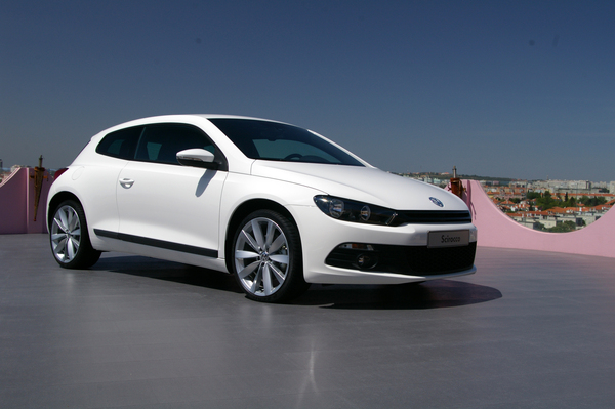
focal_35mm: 42
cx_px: 308
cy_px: 204
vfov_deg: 31.8
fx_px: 717
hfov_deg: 46.4
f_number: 11
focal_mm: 28
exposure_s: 1/125
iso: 200
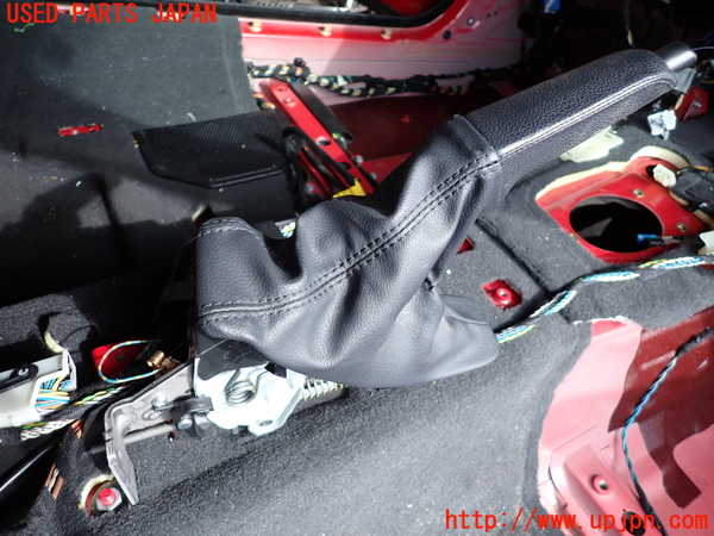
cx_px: 357
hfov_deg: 69.4
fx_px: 516
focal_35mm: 25
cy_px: 268
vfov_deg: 54.9
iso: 100
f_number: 2
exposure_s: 1/160
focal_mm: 4.5
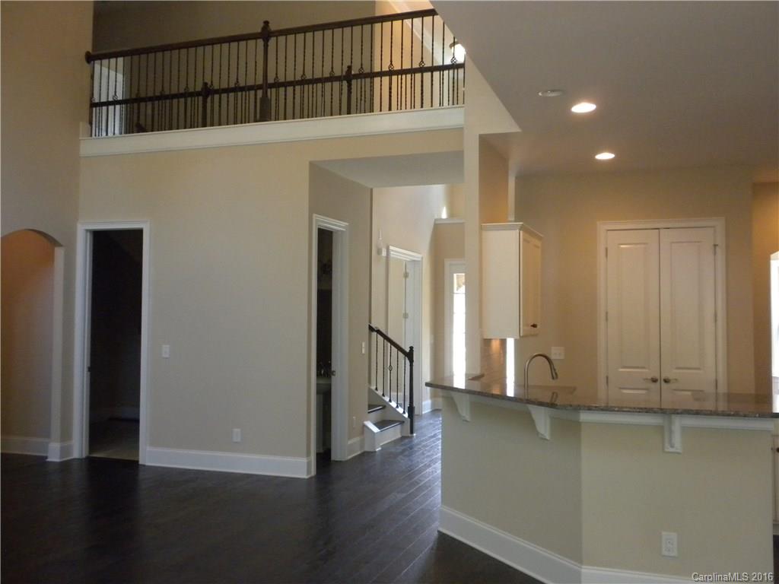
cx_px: 390
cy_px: 292
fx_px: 833
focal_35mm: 37
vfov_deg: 38.7
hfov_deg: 50.1
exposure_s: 1/62.6
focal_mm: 6.6
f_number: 3.5
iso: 400
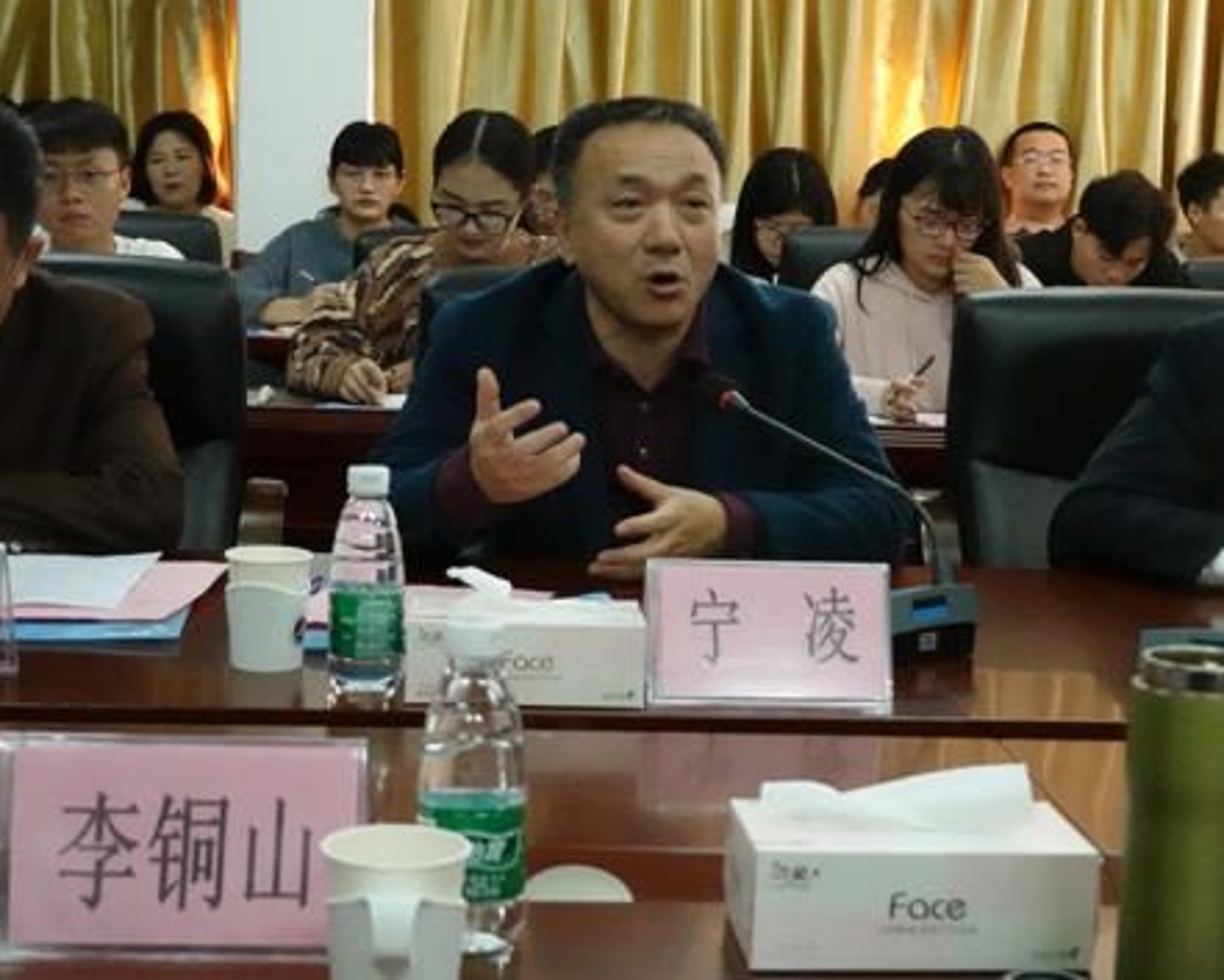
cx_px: 716
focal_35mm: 70
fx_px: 2536
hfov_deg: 27.1
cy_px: 466
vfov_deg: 21.9
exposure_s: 1/200
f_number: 4
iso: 5000
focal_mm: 19.84
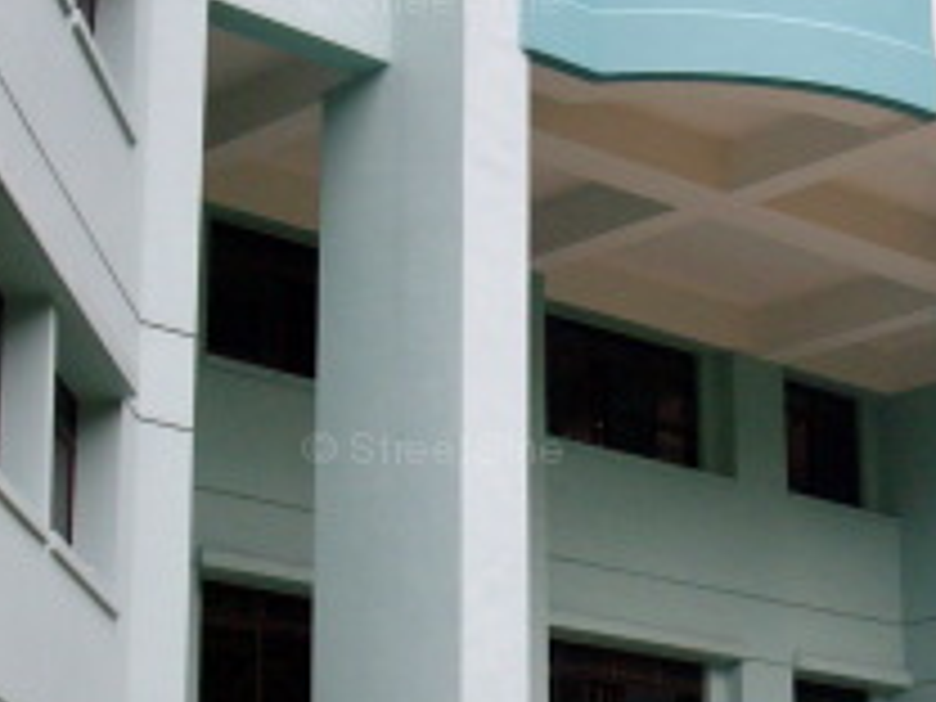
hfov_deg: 20.0
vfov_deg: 15.1
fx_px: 2650
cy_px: 454
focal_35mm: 98
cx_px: 639
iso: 160
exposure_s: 1/80
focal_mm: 6.2
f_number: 2.8
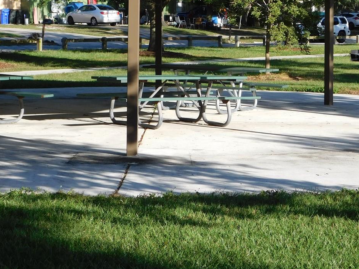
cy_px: 54
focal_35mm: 101
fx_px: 1047
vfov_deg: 14.6
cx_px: 183
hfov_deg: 19.5
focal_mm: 10.4
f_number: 4
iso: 125
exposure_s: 1/500
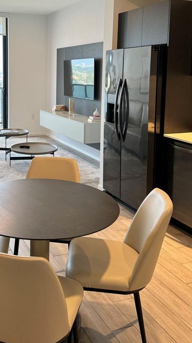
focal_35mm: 38
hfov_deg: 30.4
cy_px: 109
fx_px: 344
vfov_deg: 51.6
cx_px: 38
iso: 160
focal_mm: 6.76
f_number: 1.78
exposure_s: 1/120
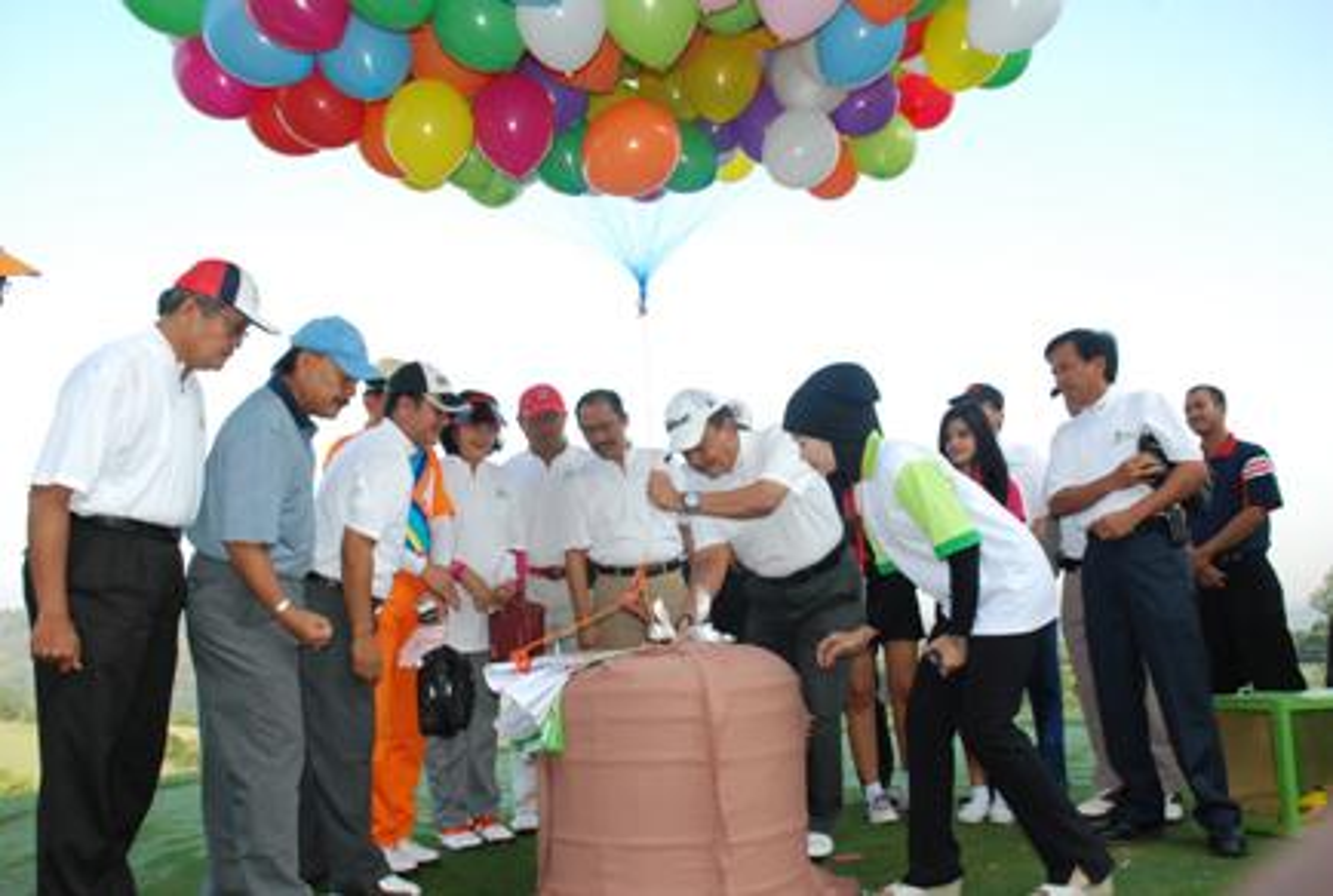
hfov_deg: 67.2
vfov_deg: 48.2
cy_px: 448
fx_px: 1003
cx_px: 666
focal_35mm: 27
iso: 800
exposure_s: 1/200
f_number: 9
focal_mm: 18
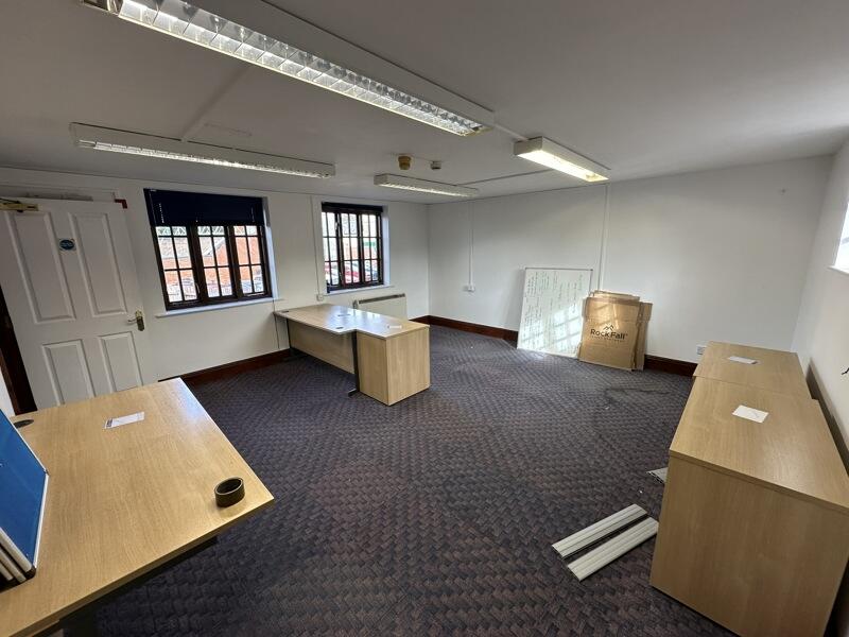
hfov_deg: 102.1
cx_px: 424
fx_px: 343
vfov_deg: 85.7
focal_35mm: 14
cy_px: 318
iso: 64
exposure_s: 1/100
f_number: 2.2
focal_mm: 2.22
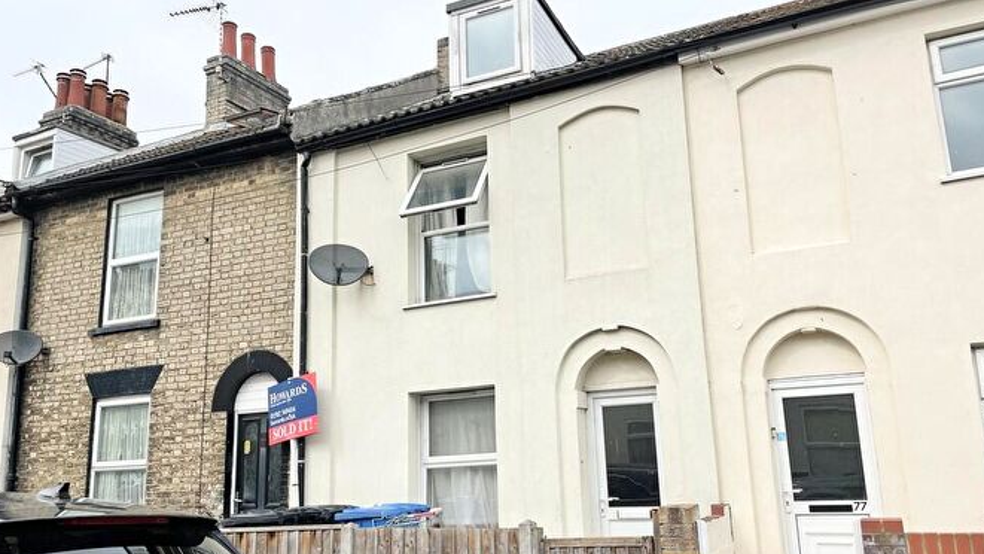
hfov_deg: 64.3
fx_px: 783
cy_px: 318
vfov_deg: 38.9
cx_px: 514
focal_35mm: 30
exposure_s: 1/3509
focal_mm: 4.2
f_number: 1.6
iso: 32
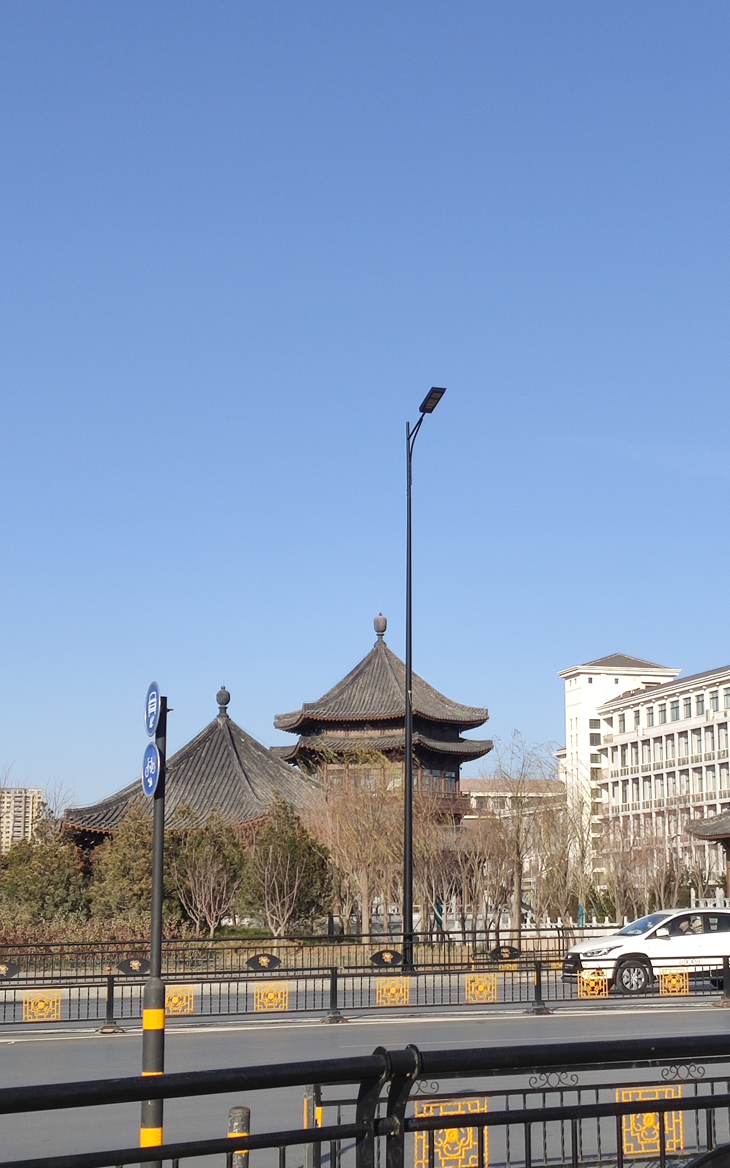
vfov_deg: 36.3
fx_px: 1782
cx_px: 503
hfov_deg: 23.0
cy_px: 583
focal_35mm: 56
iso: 112
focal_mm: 4.75
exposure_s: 1/1501
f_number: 1.75
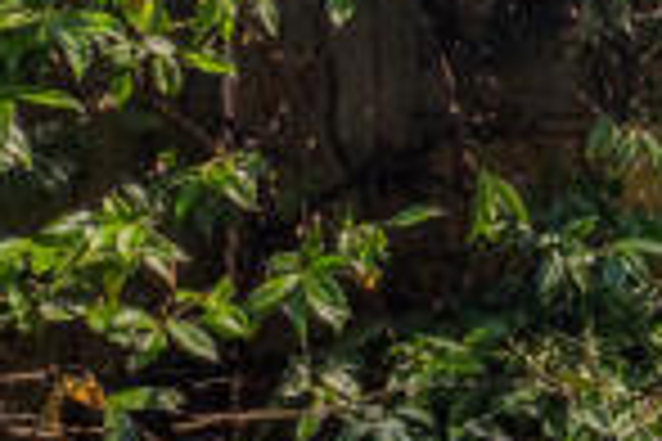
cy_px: 52
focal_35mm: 67
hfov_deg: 19.3
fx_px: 1232
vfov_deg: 20.0
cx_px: 1290
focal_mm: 10
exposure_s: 1/1000
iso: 320
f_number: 5.6
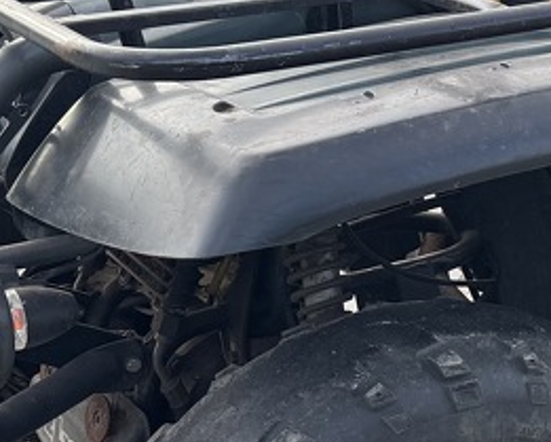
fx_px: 1501
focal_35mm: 92
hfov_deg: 19.9
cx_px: 600
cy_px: 201
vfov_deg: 16.7
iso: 80
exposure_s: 1/995
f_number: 1.78
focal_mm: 6.76
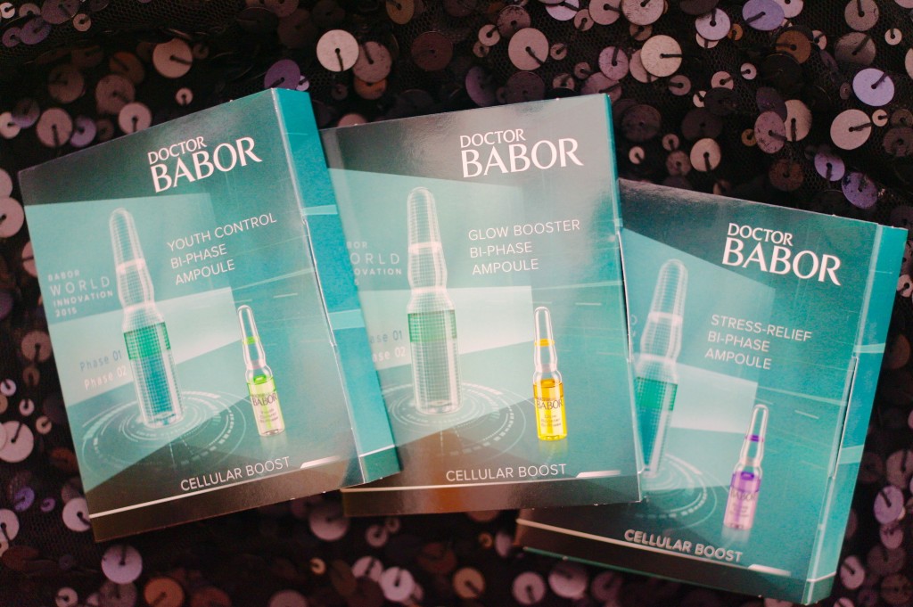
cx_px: 456
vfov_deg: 29.2
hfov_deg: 42.8
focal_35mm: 46
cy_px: 304
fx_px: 1166
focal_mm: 30
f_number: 2
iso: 400
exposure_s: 1/15
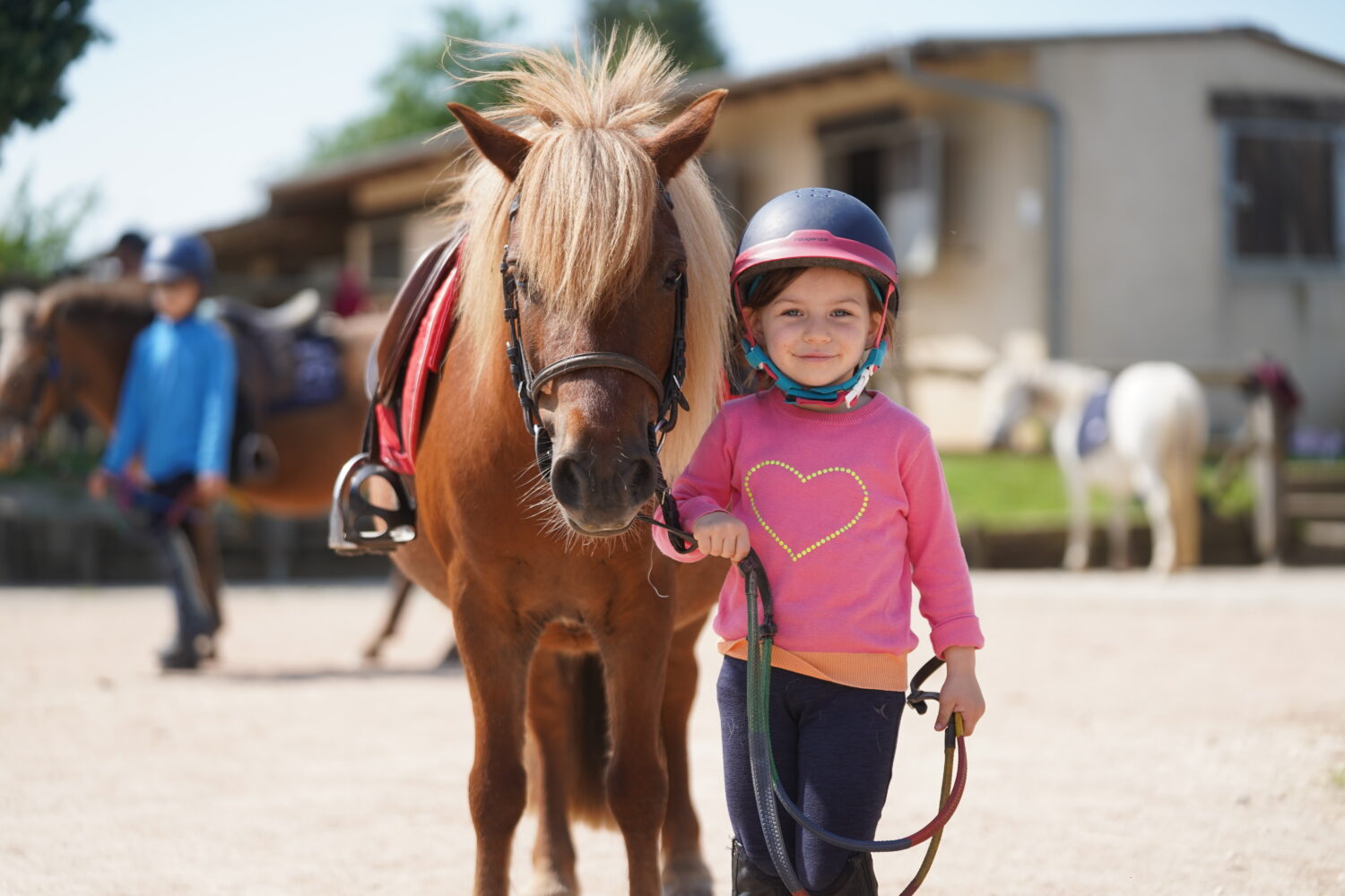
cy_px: 448
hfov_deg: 20.2
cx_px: 672
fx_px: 3773
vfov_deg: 13.6
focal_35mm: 101
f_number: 2.8
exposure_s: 1/2000
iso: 250
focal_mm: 101
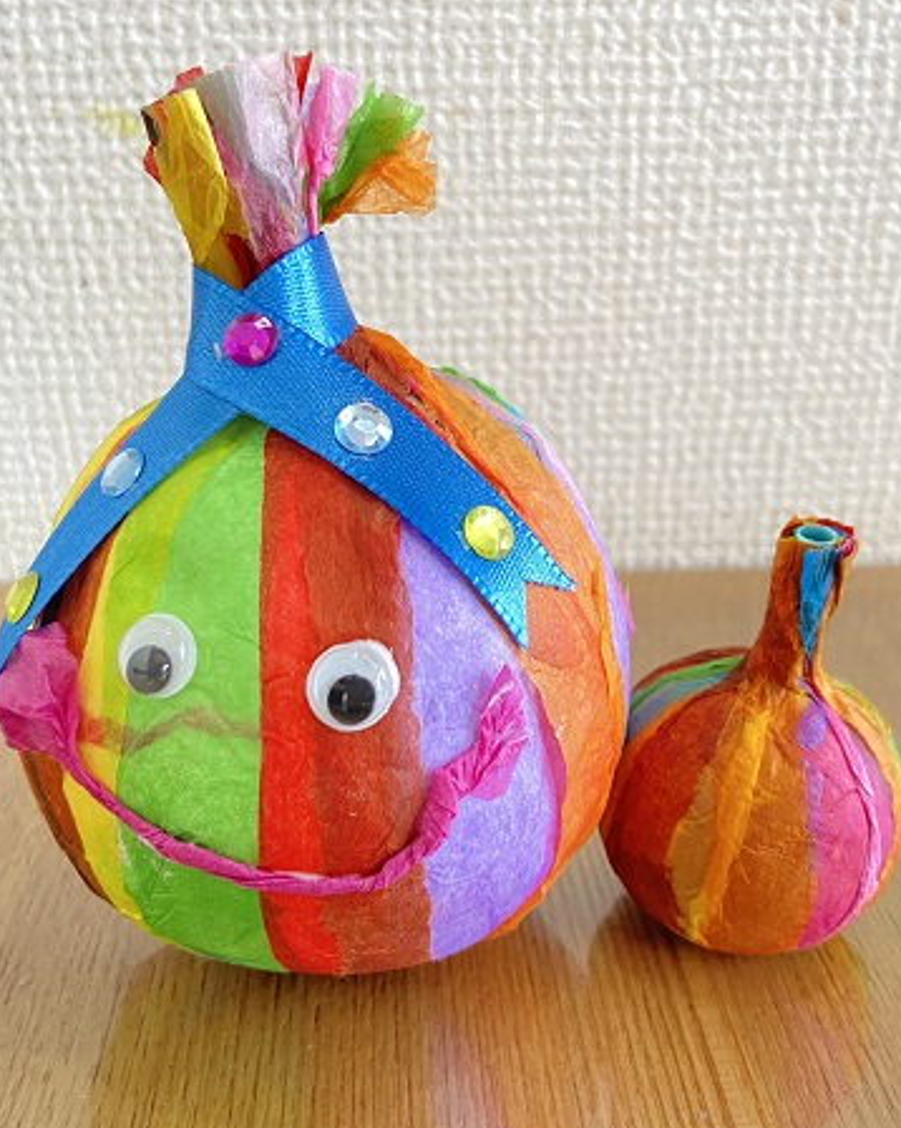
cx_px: 466
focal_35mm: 34
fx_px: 1134
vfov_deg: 52.9
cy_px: 564
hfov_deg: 43.3
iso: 400
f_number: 1.8
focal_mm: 4.25
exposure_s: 1/60
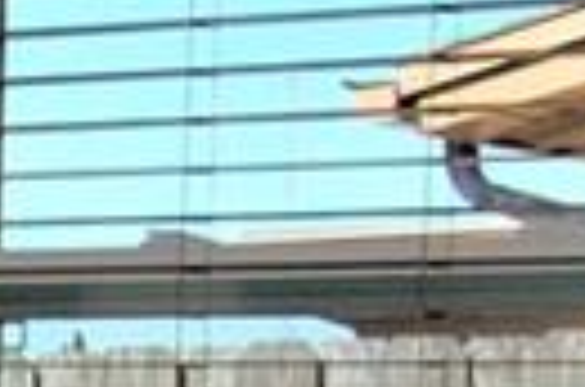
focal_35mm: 213
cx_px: -724
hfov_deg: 8.9
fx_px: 3453
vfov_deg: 6.3
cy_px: 734
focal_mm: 18
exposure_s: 1/250
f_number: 8
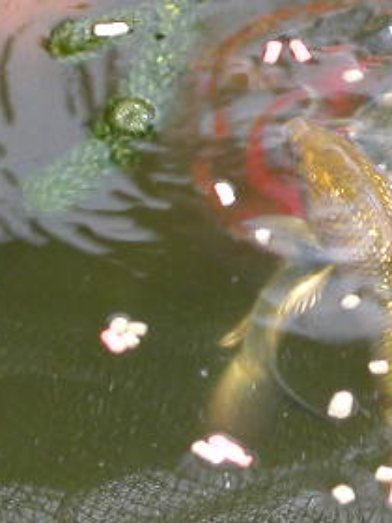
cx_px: 485
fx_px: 3835
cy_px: 299
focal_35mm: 254
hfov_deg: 5.8
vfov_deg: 7.8
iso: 100
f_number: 4.8
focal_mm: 16.8
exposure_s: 1/65.3
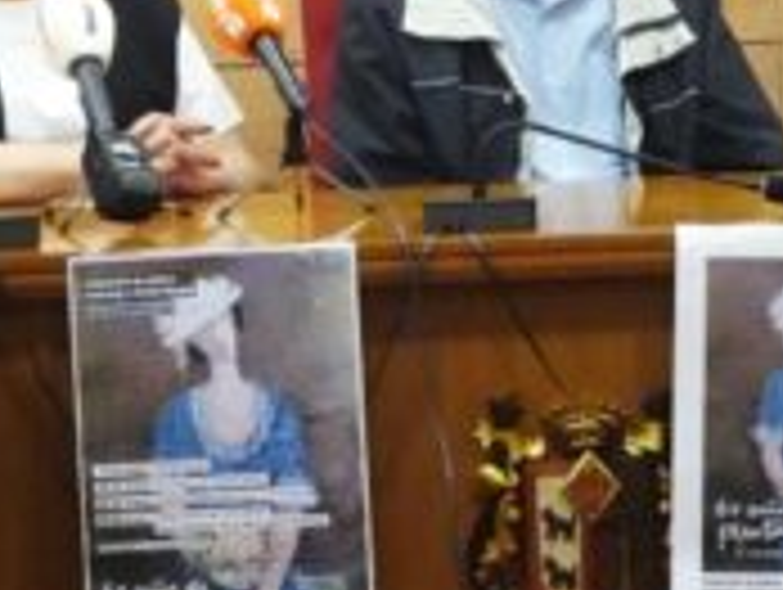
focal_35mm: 176
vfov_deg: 8.4
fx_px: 3987
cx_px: 504
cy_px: -2
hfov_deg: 11.2
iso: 1250
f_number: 5
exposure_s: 1/80
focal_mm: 11.56
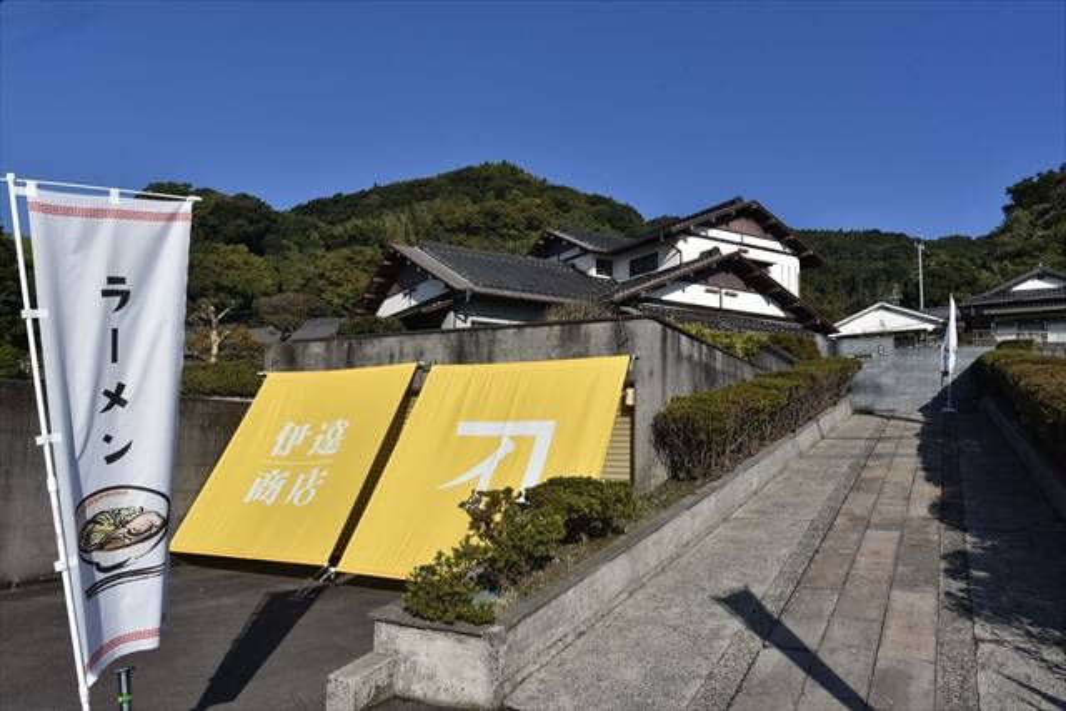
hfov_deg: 65.5
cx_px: 533
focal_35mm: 28
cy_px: 356
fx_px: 829
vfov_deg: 46.4
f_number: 11
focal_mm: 28
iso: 200
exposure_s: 1/500
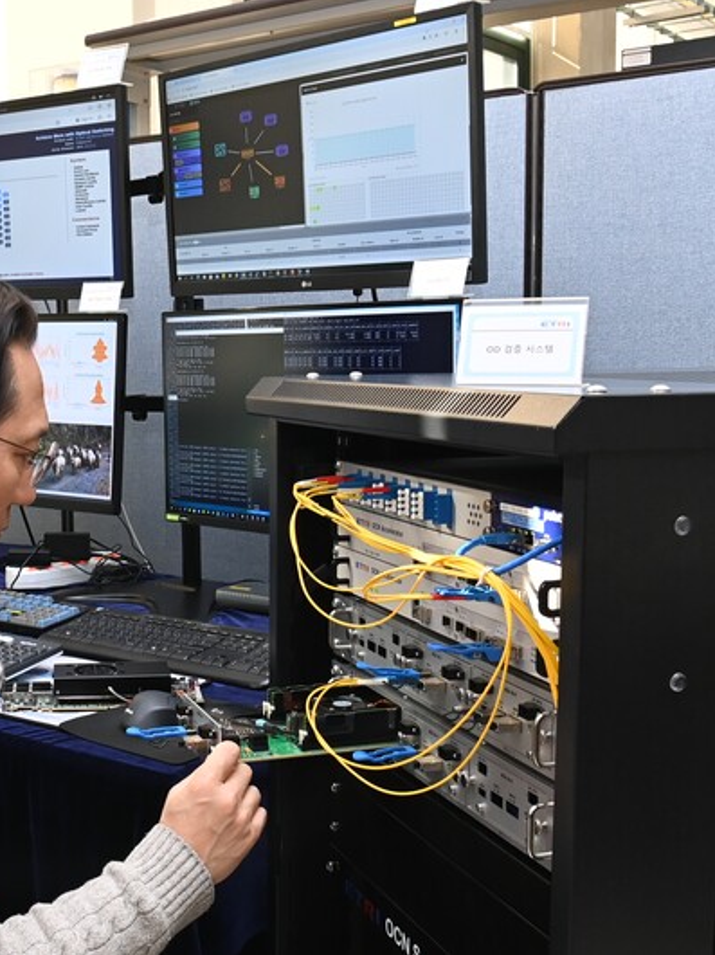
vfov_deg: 42.1
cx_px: 68
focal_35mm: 45
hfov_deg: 30.7
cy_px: 478
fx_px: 1240
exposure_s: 1/60
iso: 1250
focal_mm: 21
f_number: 7.1
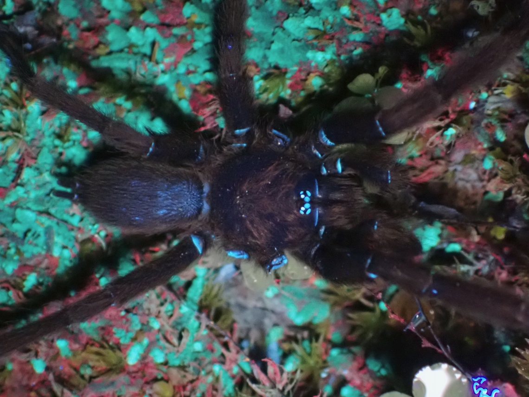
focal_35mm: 100
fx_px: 1528
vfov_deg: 14.8
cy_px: 198
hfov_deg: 19.6
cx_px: 264
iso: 1600
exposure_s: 1/8
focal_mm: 18
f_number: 4.9
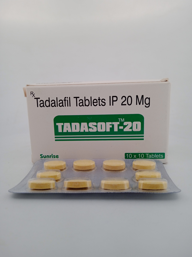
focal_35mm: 28
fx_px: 207
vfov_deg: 63.4
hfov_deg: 49.7
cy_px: 128
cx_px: 96
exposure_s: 1/182
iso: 112
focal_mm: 3.43
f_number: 2.2
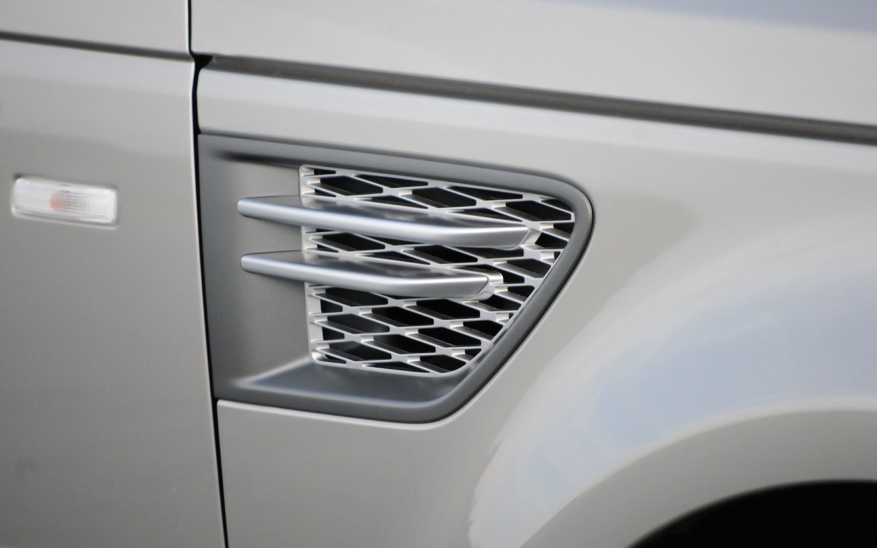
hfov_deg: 6.9
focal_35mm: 306
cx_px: 439
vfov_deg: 4.3
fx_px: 7315
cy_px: 273
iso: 2000
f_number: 5.6
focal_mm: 200
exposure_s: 1/500
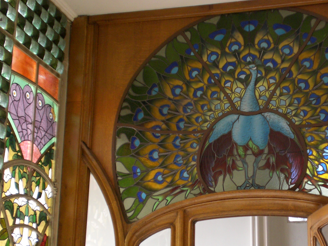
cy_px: 157
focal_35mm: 67
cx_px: 213
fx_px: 635
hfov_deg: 28.8
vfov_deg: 21.9
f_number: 3.6
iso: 200
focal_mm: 8.44
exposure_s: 1/80
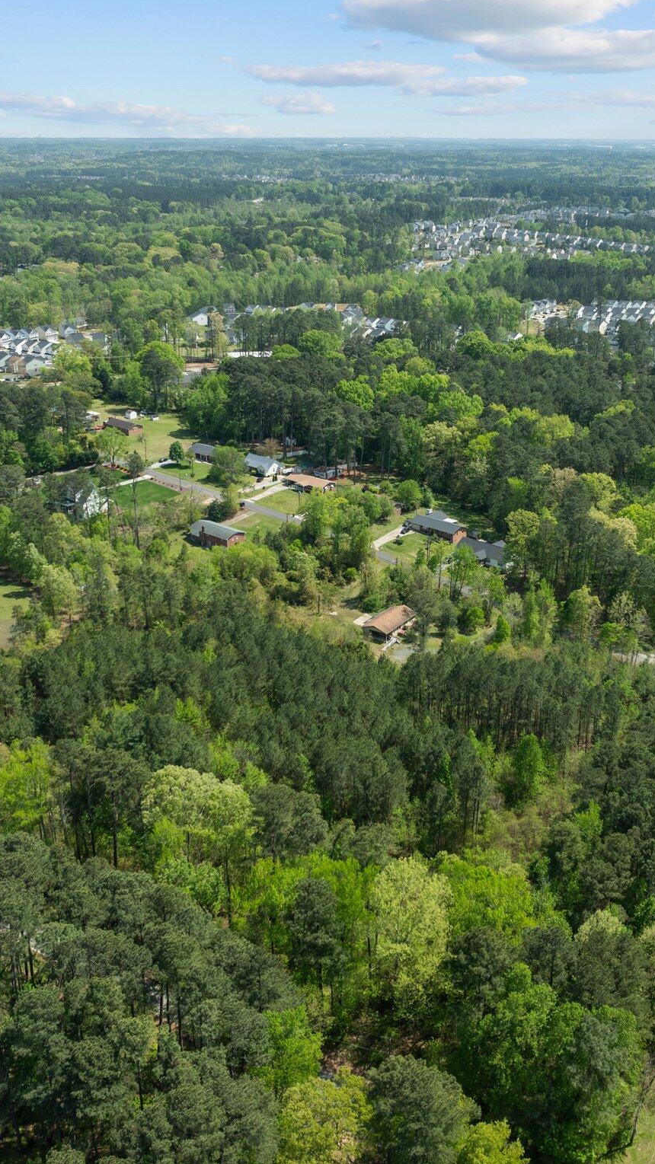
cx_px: 372
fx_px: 1081
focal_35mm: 35
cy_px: 581
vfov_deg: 56.6
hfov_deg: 33.7
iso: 110
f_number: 2.8
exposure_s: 1/1600
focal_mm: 12.29
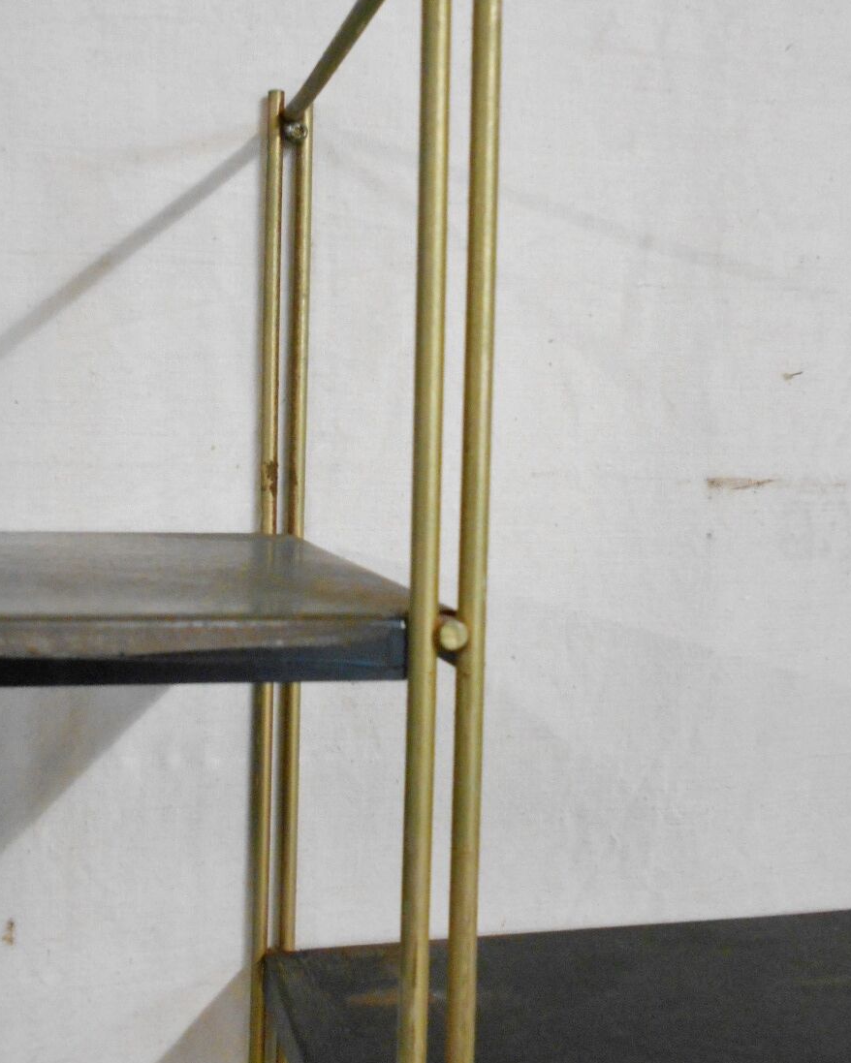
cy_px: 512
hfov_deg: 40.1
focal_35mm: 37
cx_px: 390
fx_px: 1165
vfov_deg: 49.1
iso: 400
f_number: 3.2
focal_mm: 4.6
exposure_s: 1/20
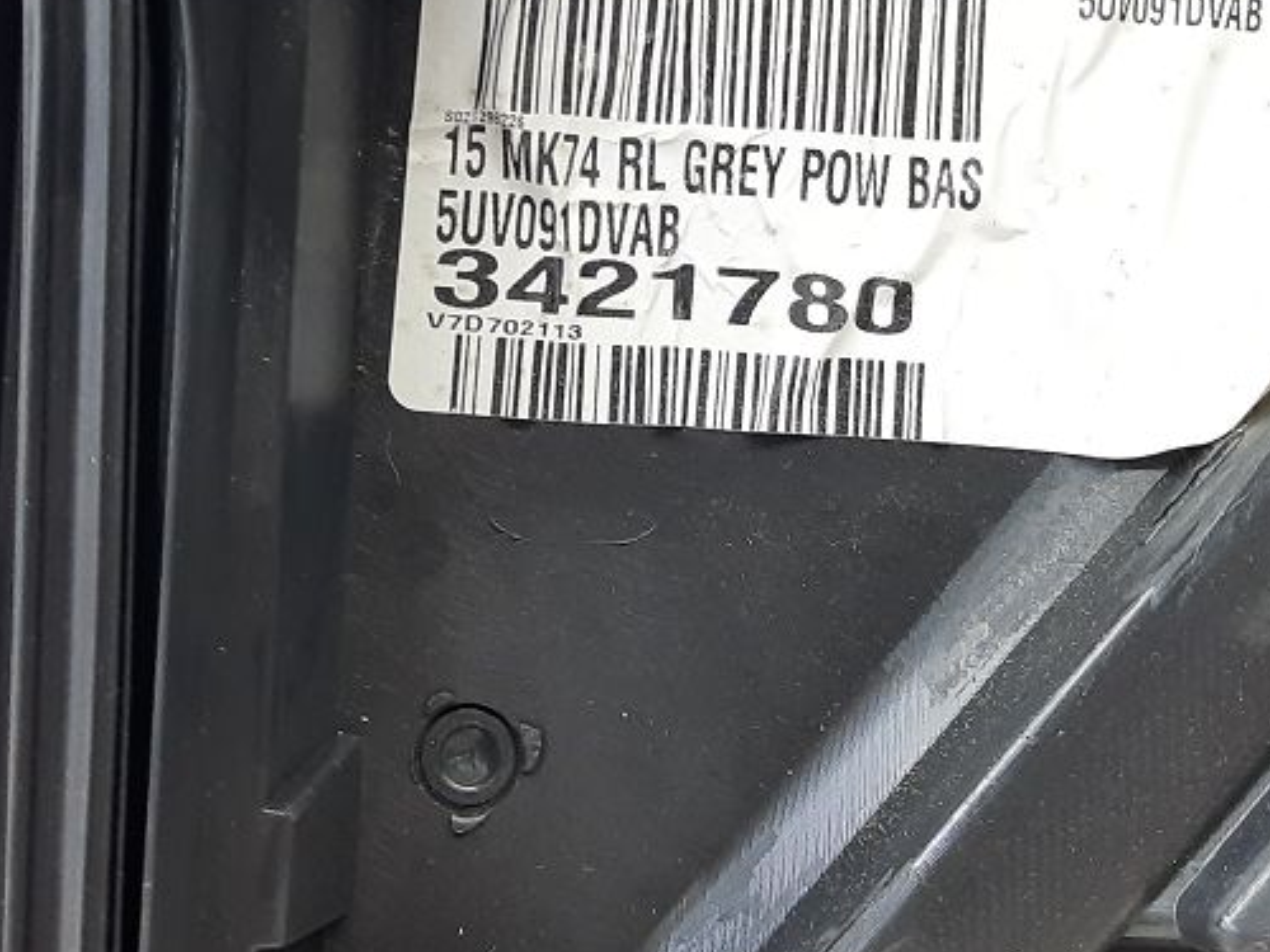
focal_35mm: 60
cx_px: 658
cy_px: 173
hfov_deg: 32.2
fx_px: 2201
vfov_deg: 24.0
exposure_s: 1/50
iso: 125
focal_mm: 4.6
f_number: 2
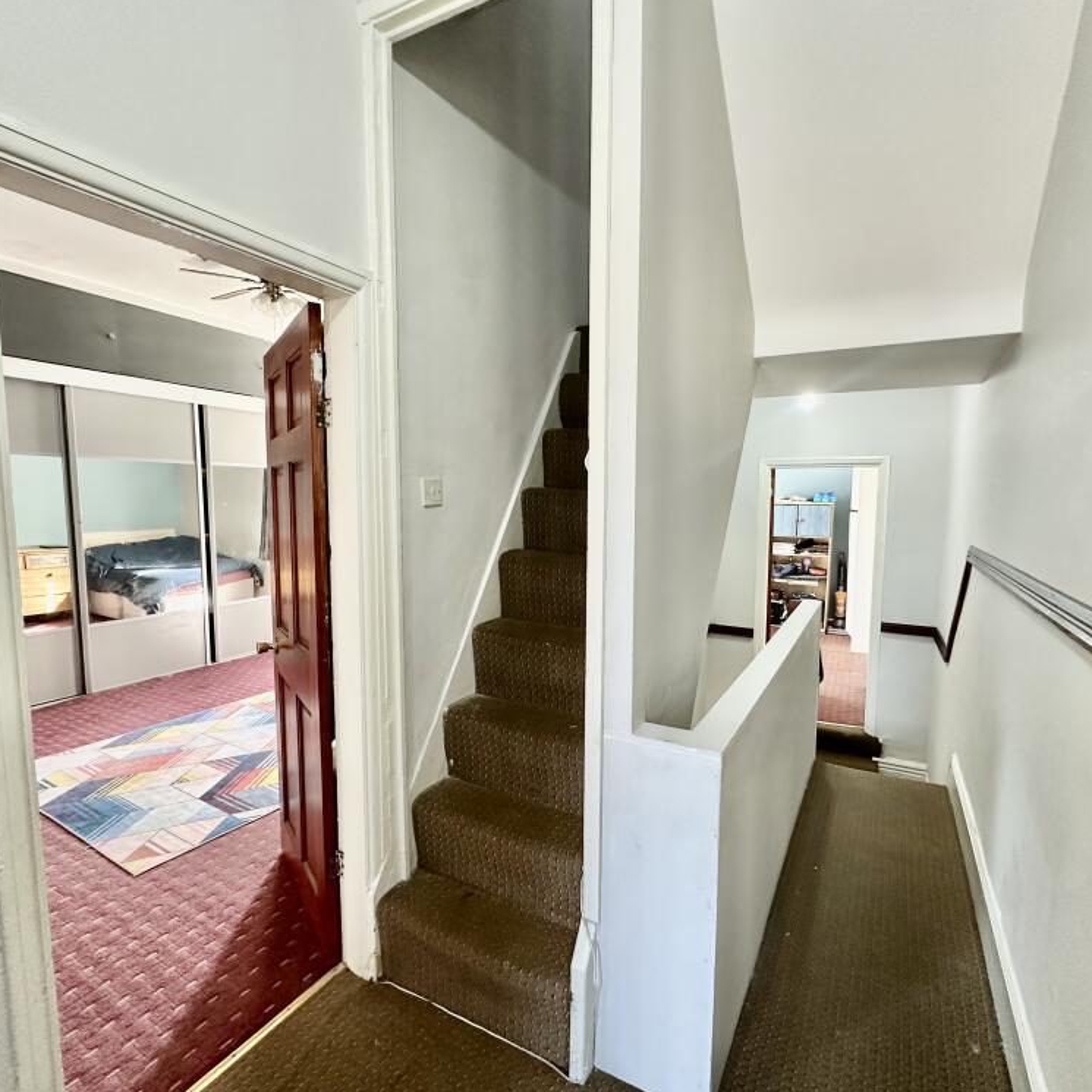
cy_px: 557
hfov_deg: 84.0
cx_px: 556
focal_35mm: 17
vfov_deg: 84.0
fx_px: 607
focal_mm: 2.22
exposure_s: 1/50
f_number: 2.2
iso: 250
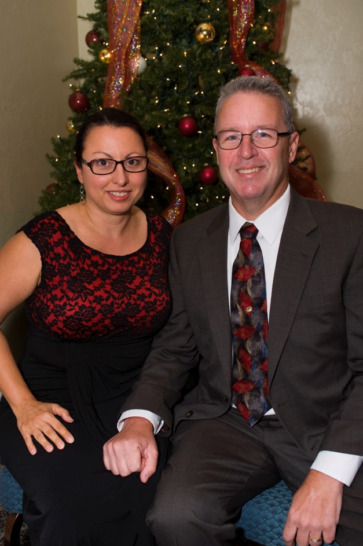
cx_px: 168
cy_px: 290
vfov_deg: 50.7
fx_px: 576
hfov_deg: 35.0
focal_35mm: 38
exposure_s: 1/60
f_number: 5
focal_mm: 35
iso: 200
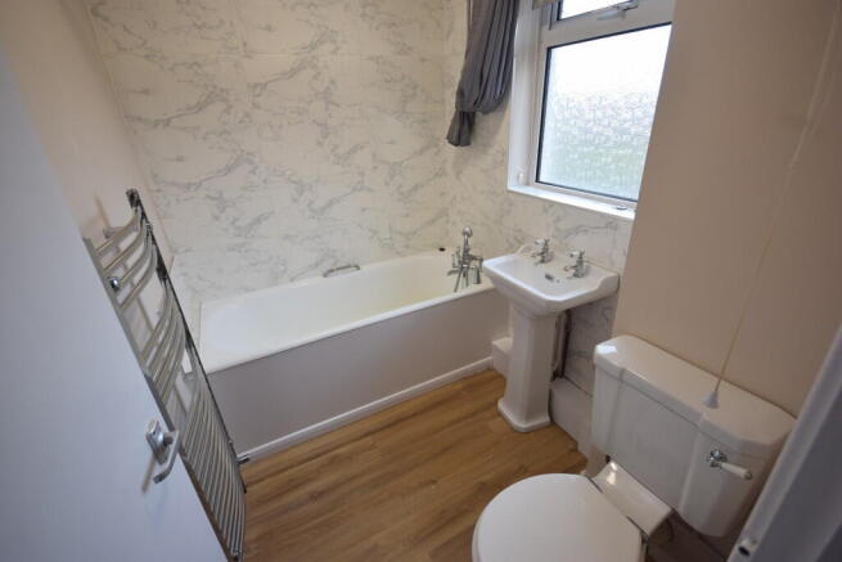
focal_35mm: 15
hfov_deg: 100.4
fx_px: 351
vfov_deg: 77.4
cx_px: 421
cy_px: 281
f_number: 5
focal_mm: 10
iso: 400
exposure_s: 1/100
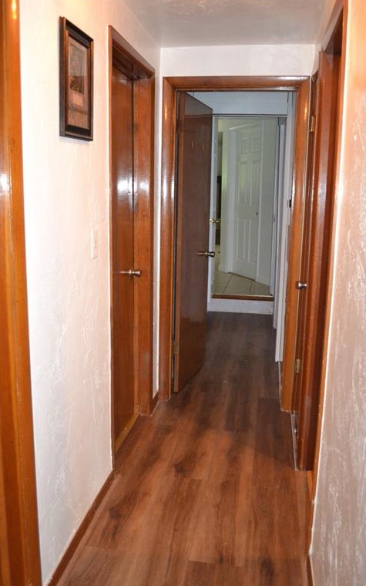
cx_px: 178
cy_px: 293
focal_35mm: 34
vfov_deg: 56.7
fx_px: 543
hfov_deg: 37.3
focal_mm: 22
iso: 3200
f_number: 3.8
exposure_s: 1/60
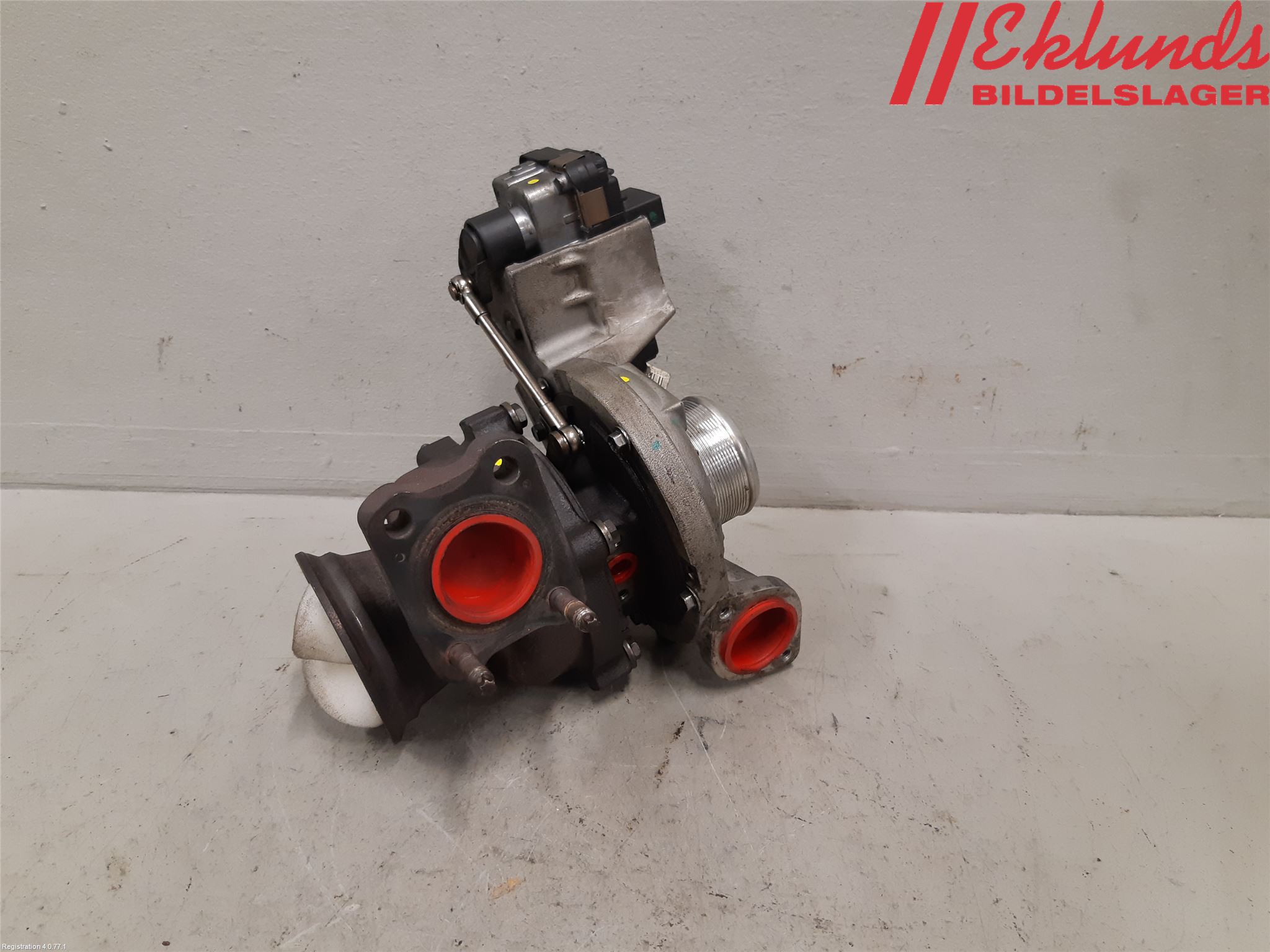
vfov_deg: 53.1
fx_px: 954
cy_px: 476
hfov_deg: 67.3
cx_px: 635
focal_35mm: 26
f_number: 1.7
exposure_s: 1/50
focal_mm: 3.93
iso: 160
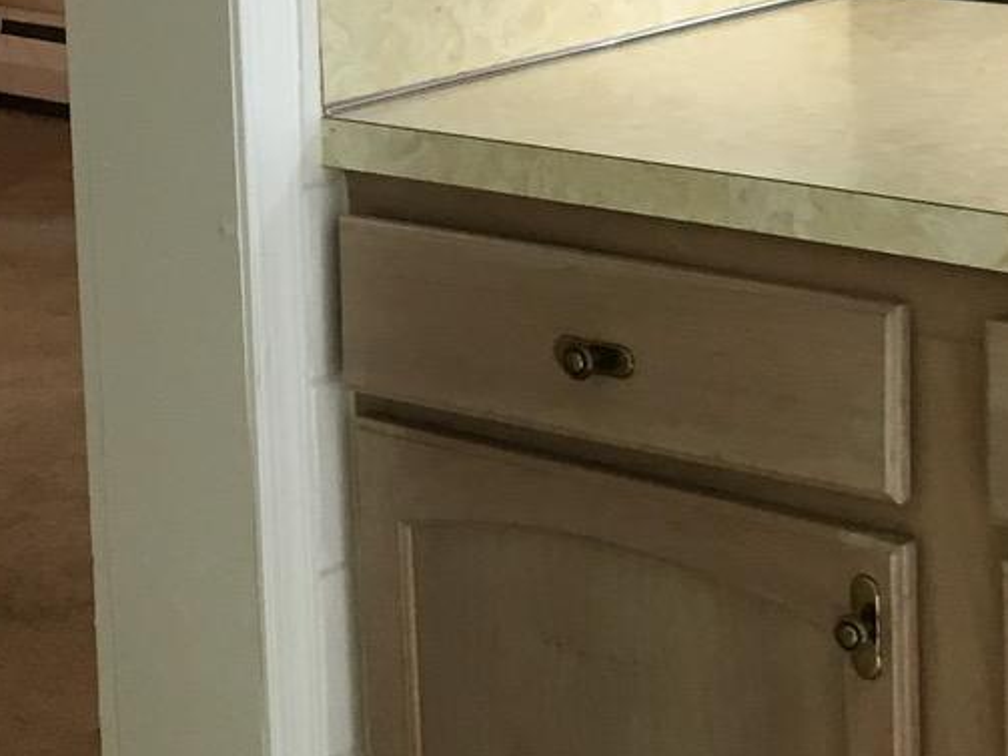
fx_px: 3435
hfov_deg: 16.7
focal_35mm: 118
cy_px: 118
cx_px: 361
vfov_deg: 12.5
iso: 64
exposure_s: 1/30
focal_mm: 4.15
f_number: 2.2
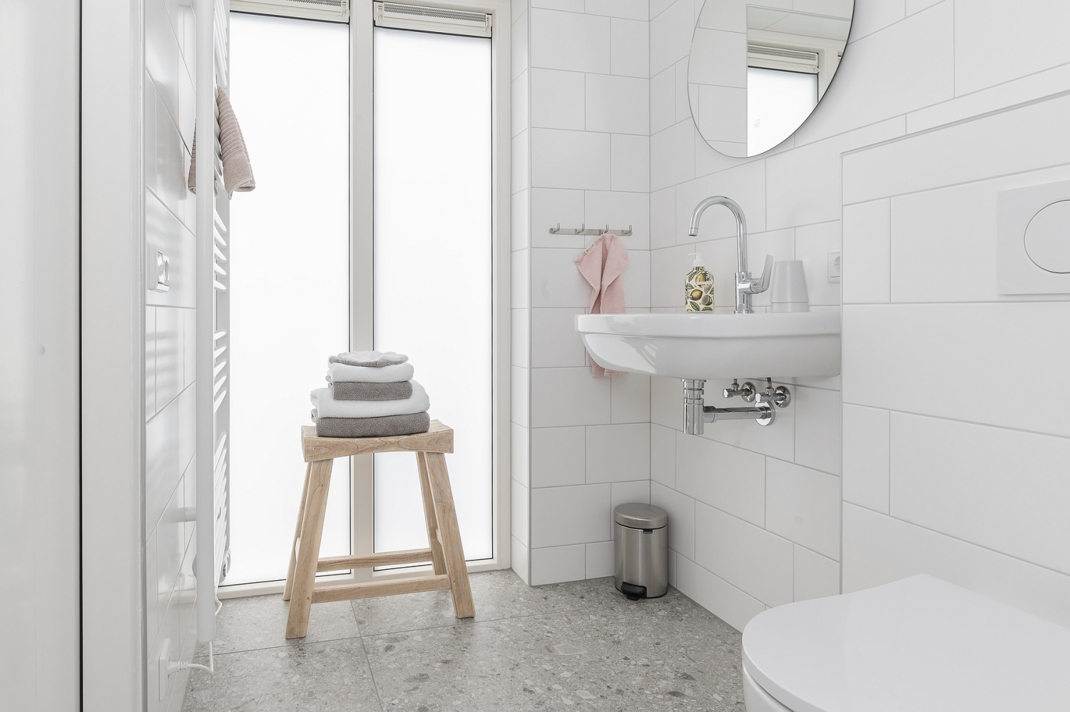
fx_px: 594
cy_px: 356
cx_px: 535
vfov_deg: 61.9
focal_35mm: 20
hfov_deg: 84.0
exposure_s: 1/180
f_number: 11
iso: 400
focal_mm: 20
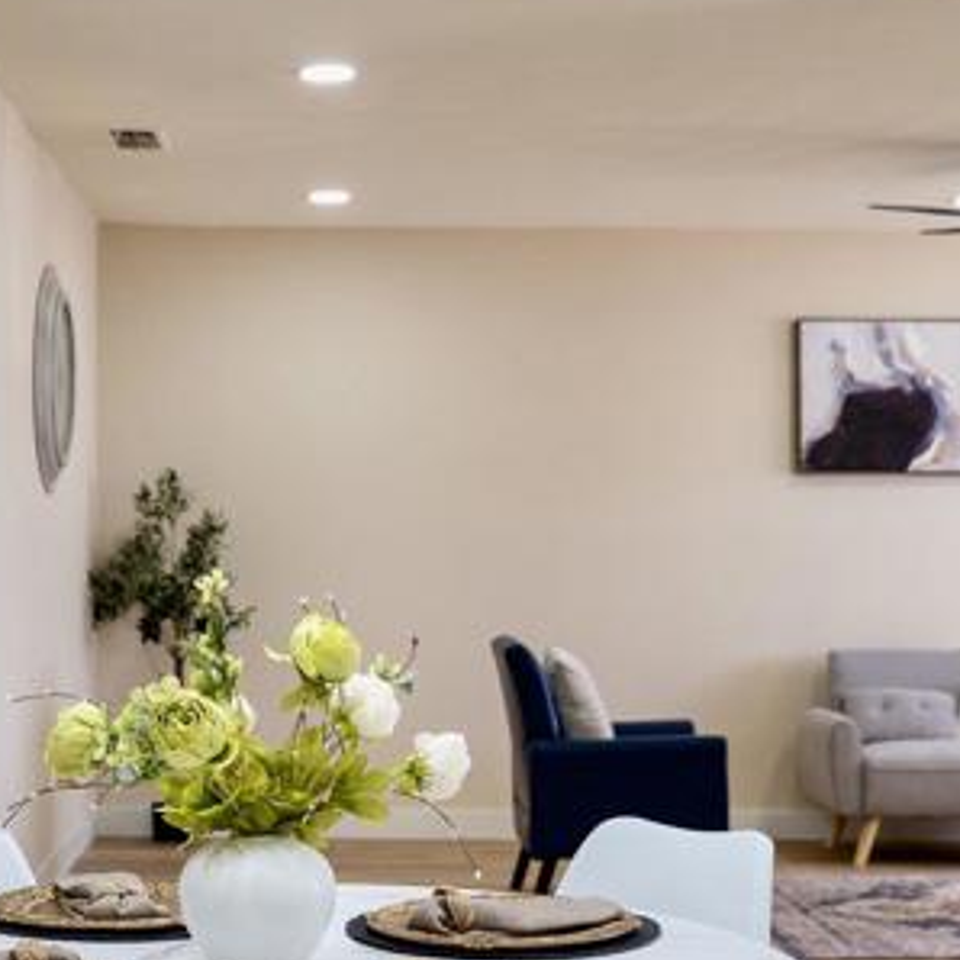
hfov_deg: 24.3
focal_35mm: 70
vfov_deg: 24.6
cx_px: 213
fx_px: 2196
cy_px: 536
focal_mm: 24
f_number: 2.8
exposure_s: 1/160
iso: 640
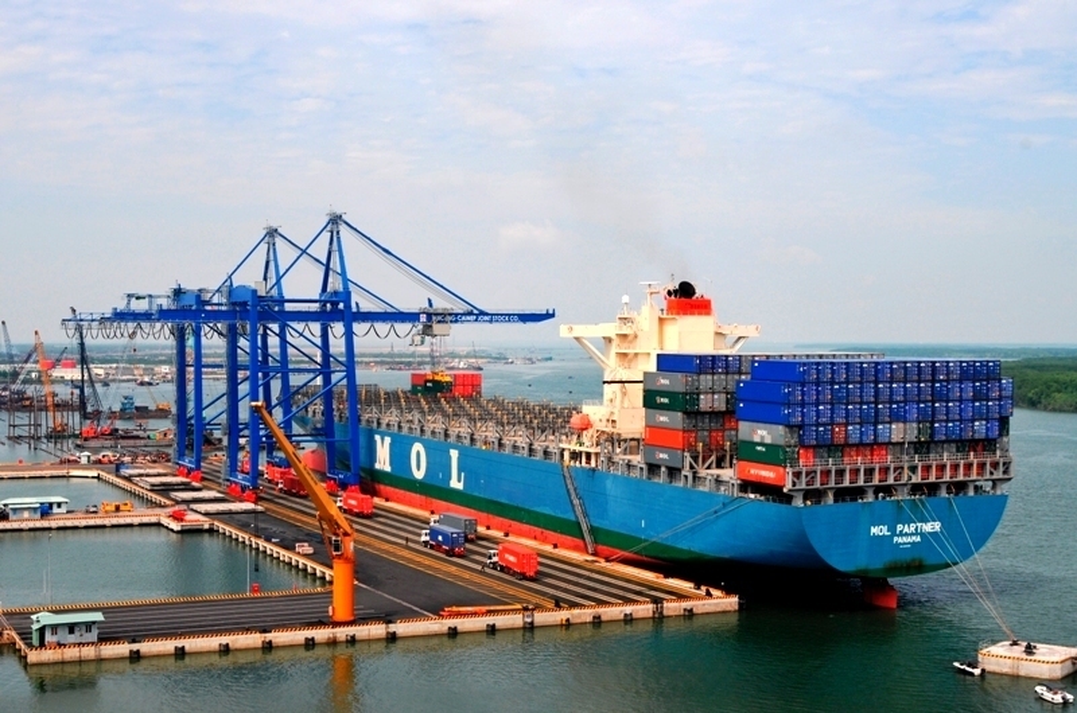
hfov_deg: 37.9
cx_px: 538
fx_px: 1567
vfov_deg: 25.6
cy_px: 356
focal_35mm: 52
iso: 200
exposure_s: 1/500
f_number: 10
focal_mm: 35
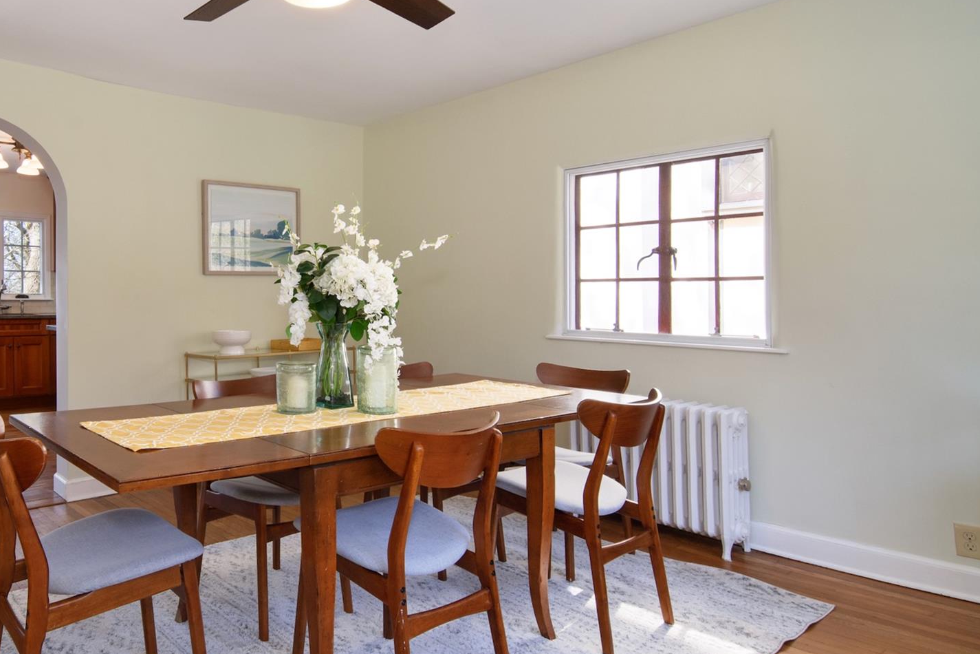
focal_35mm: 24
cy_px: 318
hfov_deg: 70.9
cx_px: 284
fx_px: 646
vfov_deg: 53.7
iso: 640
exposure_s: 1/60
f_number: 11
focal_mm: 11
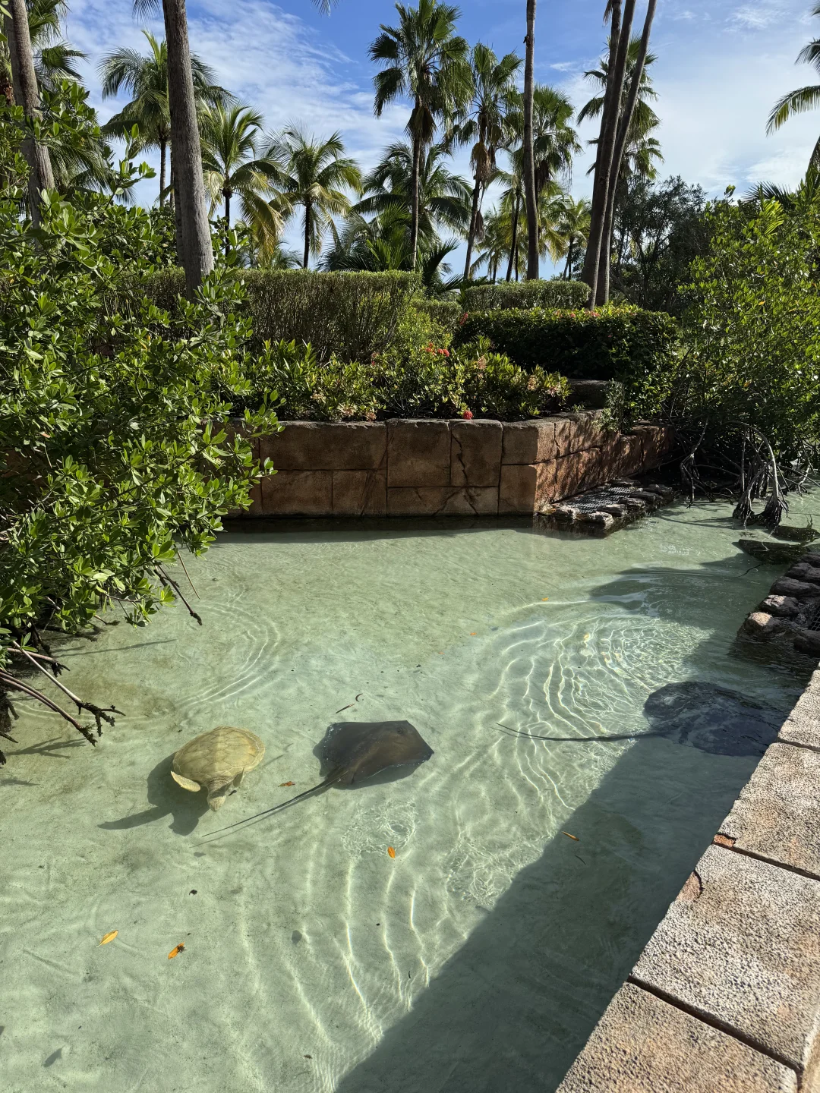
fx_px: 758
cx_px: 410
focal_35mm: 24
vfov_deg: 71.6
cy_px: 546
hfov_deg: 56.8
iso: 80
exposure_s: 1/3597
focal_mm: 6.76
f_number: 1.78
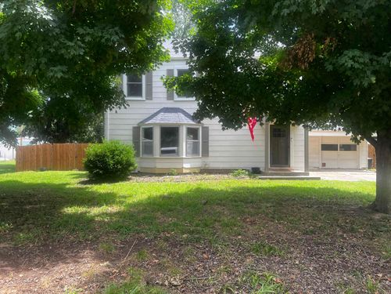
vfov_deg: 53.1
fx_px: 294
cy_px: 147
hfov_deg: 67.3
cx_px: 196
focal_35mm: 26
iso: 50
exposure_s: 1/769
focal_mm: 5.7
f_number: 1.5
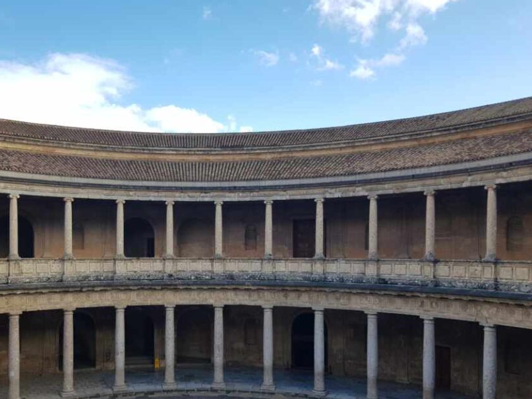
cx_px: 206
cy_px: 248
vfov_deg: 42.6
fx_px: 507
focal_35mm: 33
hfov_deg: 54.8
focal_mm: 4.2
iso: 40
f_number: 1.7
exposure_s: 1/650
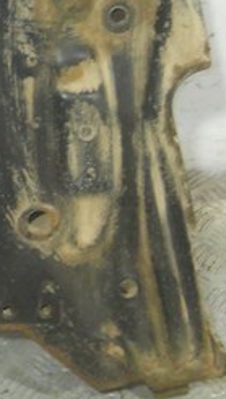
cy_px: 65
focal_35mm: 116
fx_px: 1232
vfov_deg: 18.2
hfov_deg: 9.6
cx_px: -270
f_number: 3.1
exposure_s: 1/30
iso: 320
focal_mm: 6.72
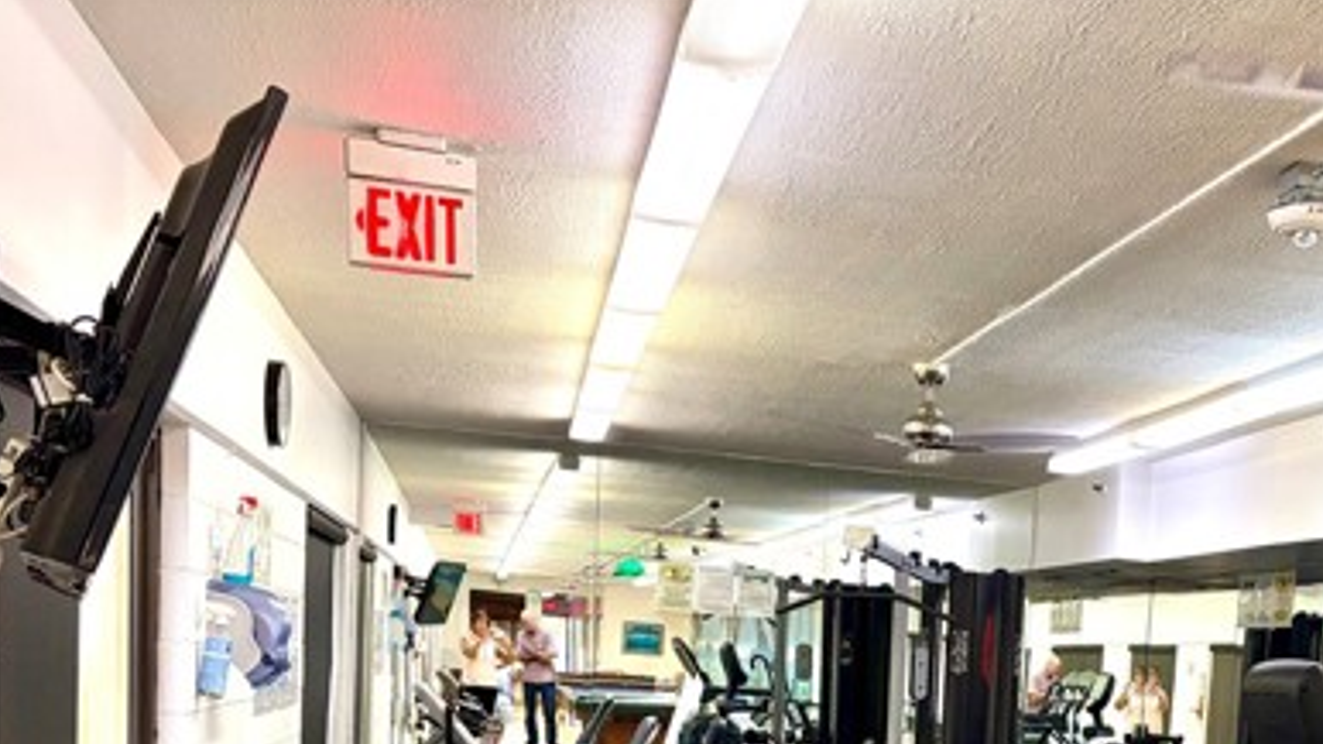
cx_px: 973
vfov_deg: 23.9
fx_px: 1649
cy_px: 802
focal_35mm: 47
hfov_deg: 42.5
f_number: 1.6
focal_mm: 5.96
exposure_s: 1/120
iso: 200
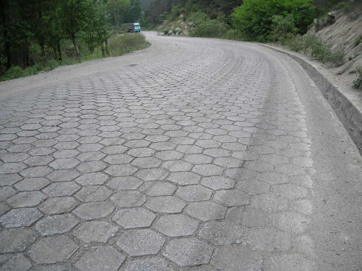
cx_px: 181
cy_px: 136
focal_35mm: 35
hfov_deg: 52.6
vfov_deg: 40.7
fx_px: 366
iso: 50
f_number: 2.8
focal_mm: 5.7
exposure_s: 1/136
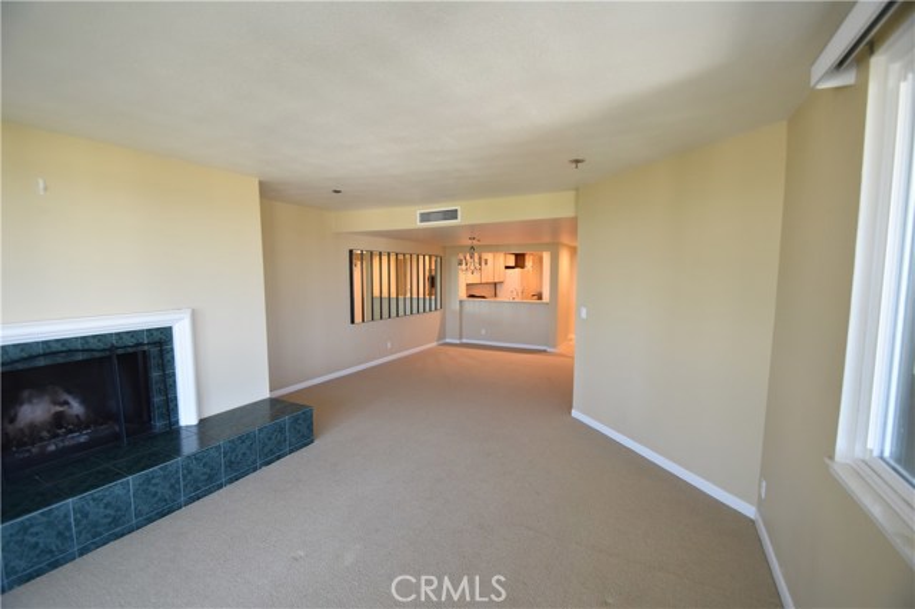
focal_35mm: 15
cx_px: 458
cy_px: 304
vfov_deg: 77.3
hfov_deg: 100.4
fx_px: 381
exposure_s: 1/60
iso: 400
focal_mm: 10
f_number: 4
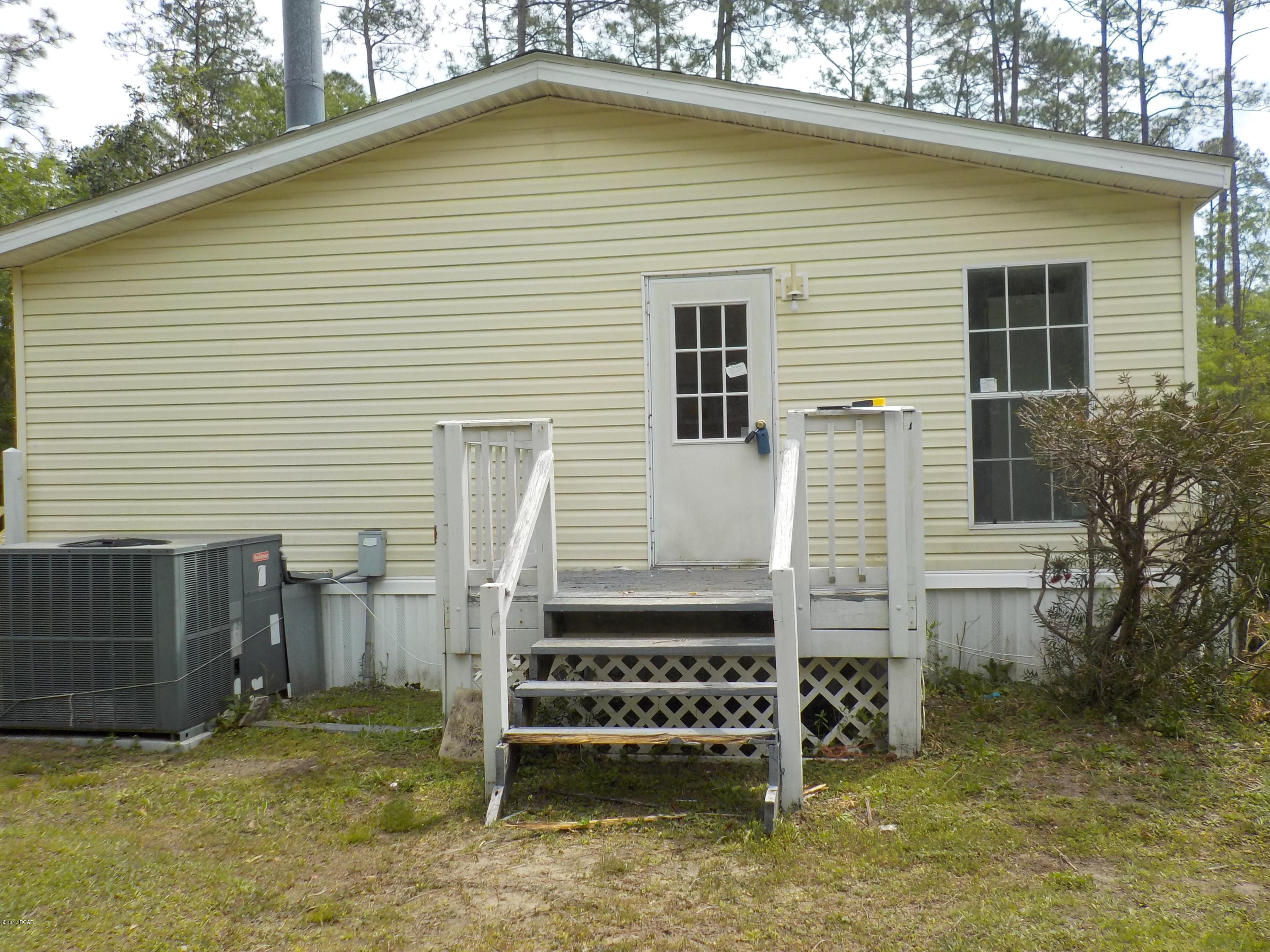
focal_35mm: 30
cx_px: 635
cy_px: 476
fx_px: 1101
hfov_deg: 60.0
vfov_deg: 46.8
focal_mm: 4.1
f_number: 3.3
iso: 125
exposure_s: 1/800
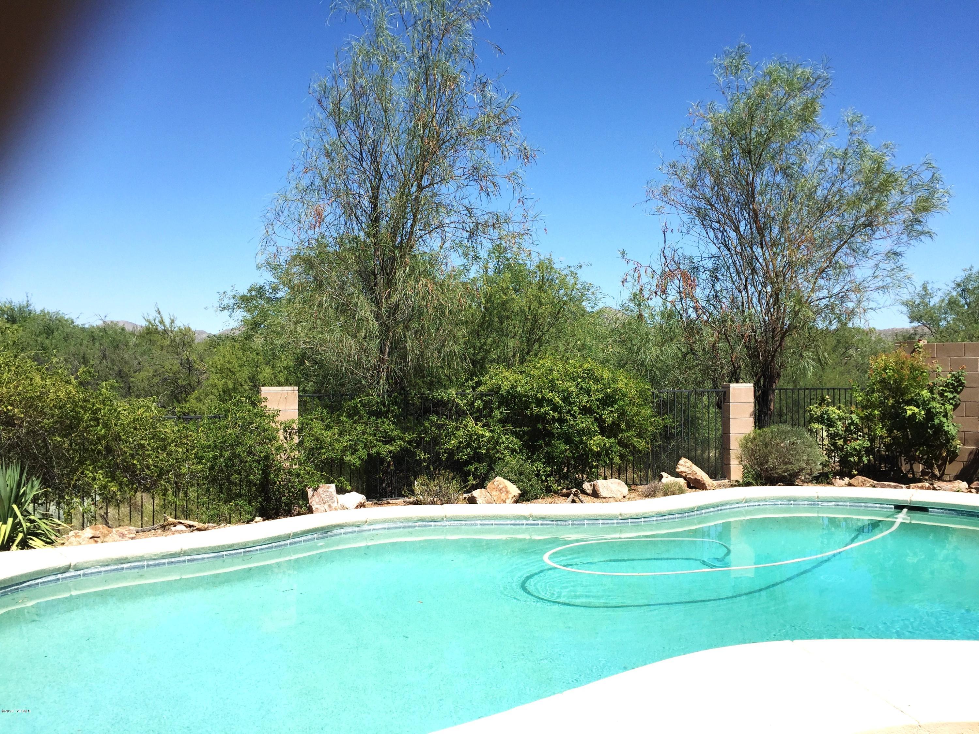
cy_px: 367
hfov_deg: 61.7
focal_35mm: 29
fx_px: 820
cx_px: 490
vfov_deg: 48.2
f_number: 2.2
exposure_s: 1/2083
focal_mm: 4.15
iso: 32
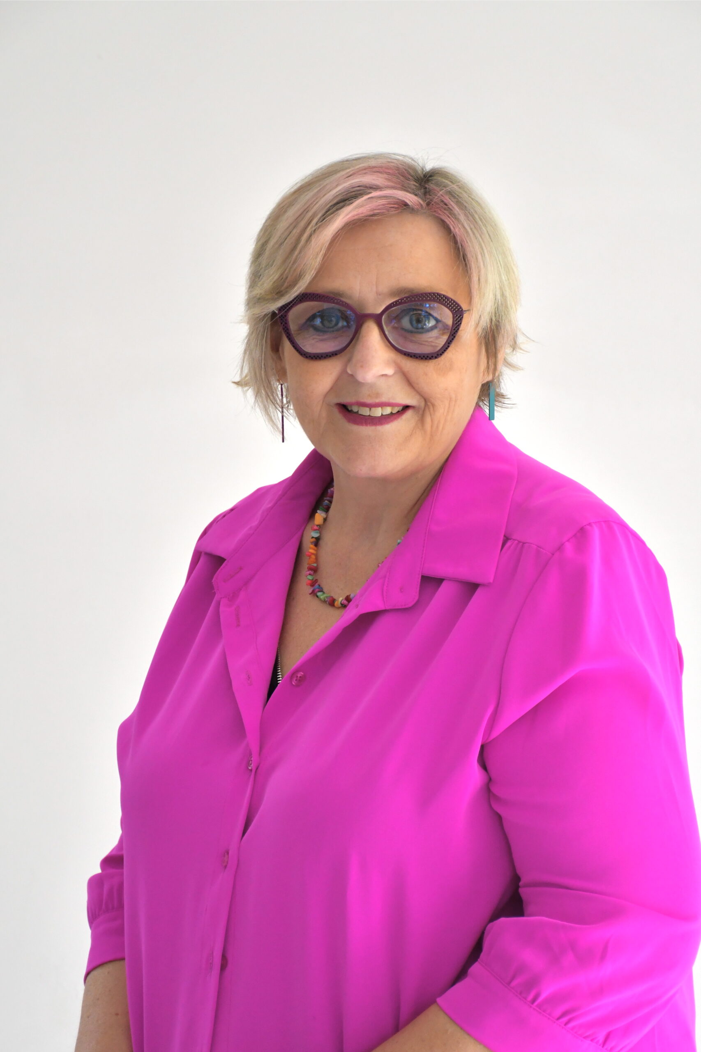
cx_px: 350
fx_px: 3272
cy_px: 526
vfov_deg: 18.3
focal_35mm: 112
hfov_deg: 12.2
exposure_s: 1/250
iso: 1600
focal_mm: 75
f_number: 5
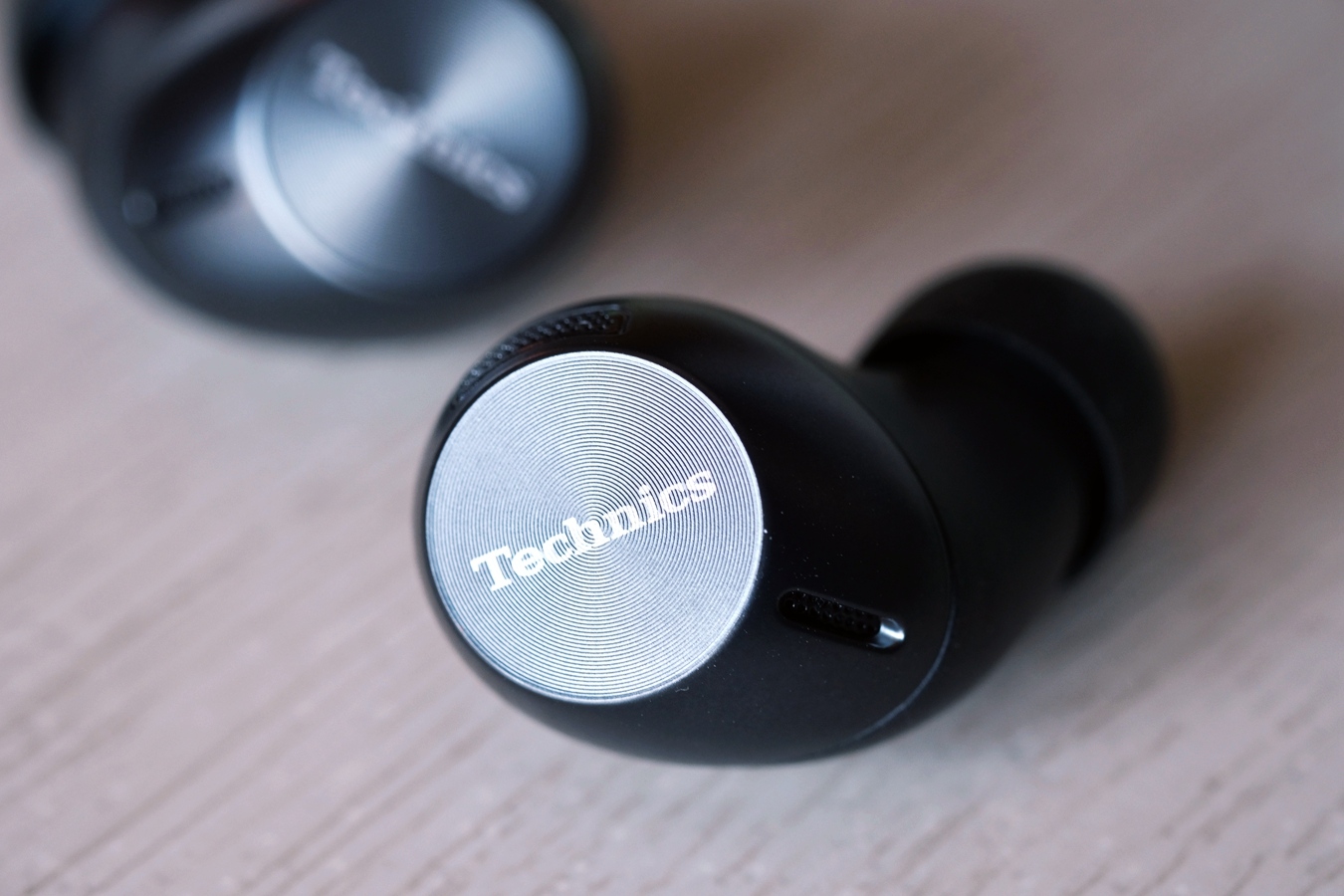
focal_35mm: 90
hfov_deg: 22.6
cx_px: 672
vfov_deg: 15.2
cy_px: 448
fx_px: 3360
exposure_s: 1/85
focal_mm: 60
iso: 800
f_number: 5
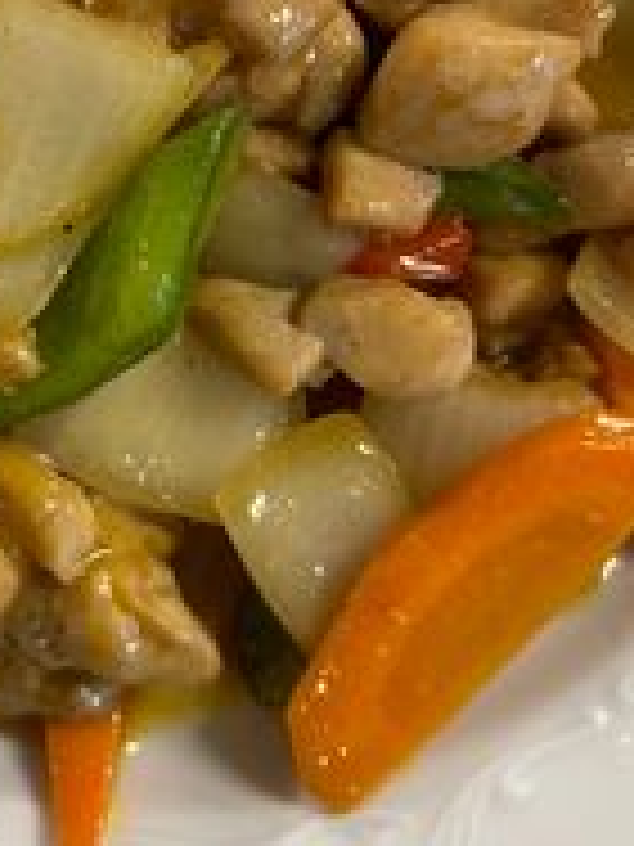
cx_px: 148
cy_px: 153
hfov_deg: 24.5
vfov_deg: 31.7
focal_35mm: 59
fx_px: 1441
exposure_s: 1/50
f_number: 1.6
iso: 250
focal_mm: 5.96
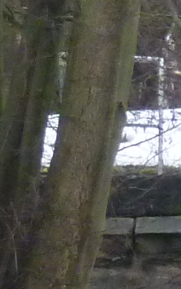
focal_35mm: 671
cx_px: -742
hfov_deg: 1.9
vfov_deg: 3.1
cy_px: 121
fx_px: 5301
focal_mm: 12.8
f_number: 4.5
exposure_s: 1/50
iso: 250
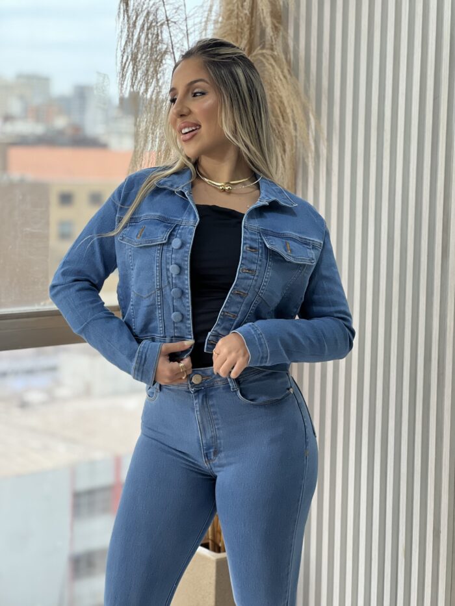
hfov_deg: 19.1
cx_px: 228
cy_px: 303
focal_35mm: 77
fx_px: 1349
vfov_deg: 25.3
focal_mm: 9
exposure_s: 1/120
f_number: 2.8
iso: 80
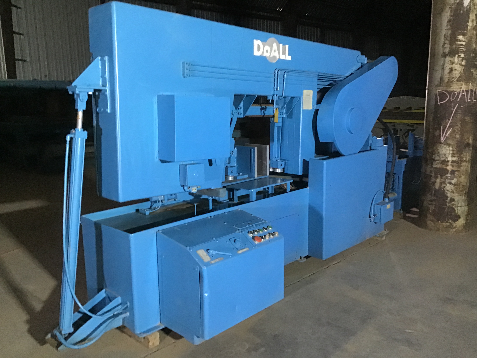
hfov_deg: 58.4
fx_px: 427
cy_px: 179
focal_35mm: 31
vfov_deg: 45.4
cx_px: 238
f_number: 2.4
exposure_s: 1/15
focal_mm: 3.3
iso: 200
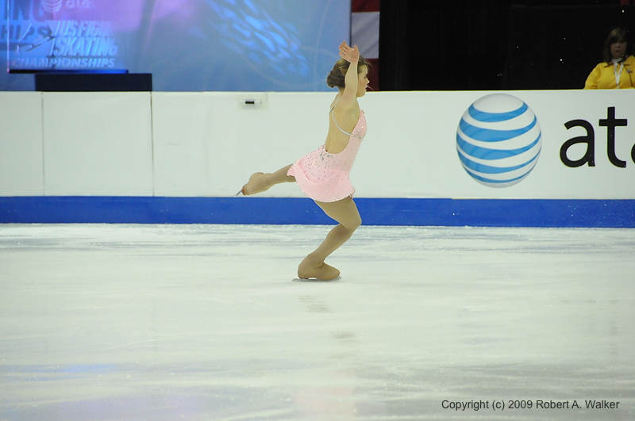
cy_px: 210
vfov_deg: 4.6
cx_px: 318
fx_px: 5284
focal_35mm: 300
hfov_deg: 6.9
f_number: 5.6
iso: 3200
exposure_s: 1/800
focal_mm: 200
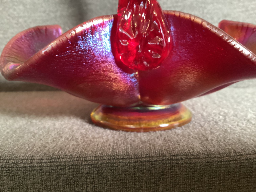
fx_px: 229
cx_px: 128
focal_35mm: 31
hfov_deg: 58.3
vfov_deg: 45.4
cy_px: 96
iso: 400
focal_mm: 3.3
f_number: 2.4
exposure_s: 1/30
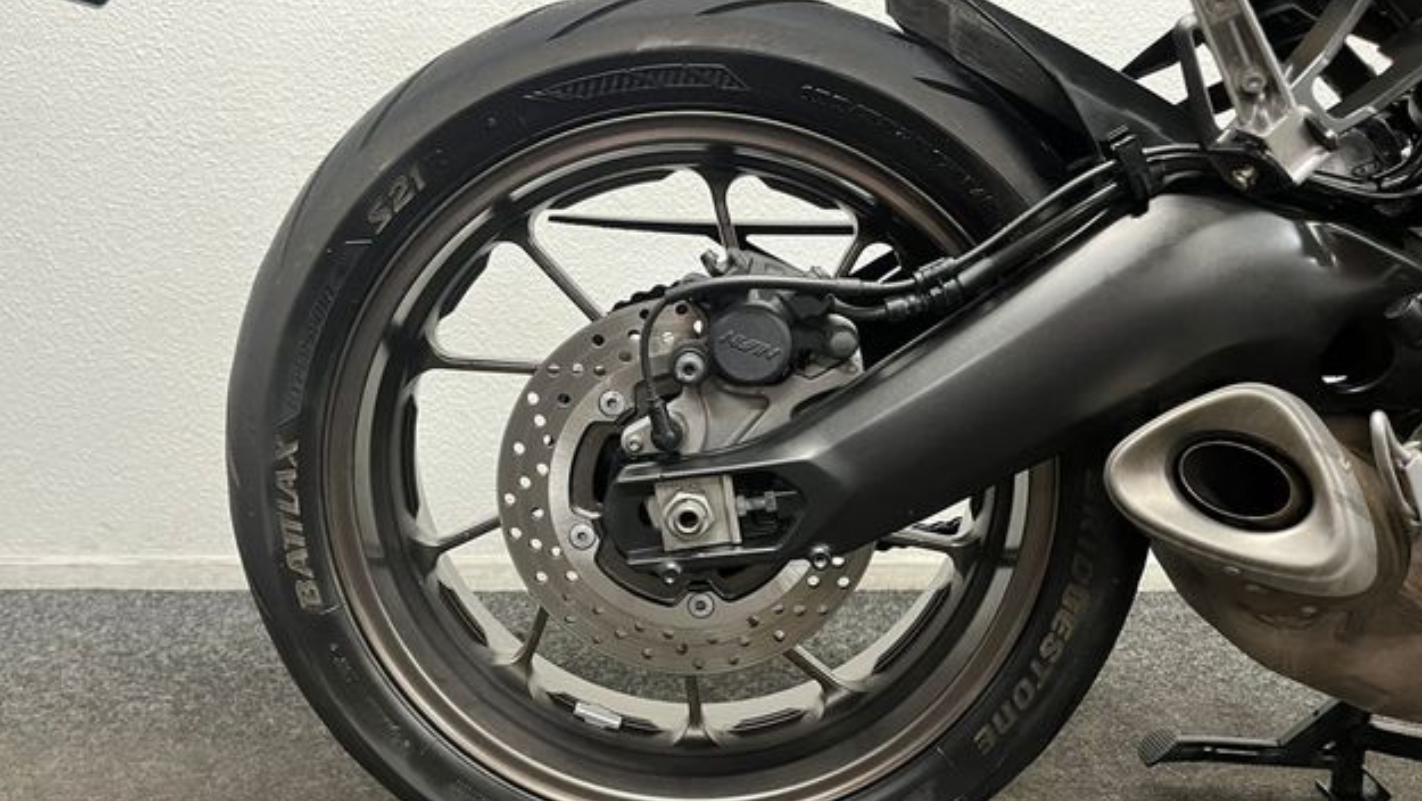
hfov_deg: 66.1
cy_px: 430
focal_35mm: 29
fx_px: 1094
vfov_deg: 40.2
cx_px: 710
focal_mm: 5.1
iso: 320
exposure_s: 1/50
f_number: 1.6
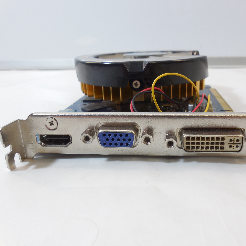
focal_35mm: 31
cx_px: 146
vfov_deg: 52.5
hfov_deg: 52.2
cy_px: 124
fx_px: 249
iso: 125
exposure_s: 1/30
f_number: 3.5
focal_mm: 4.6
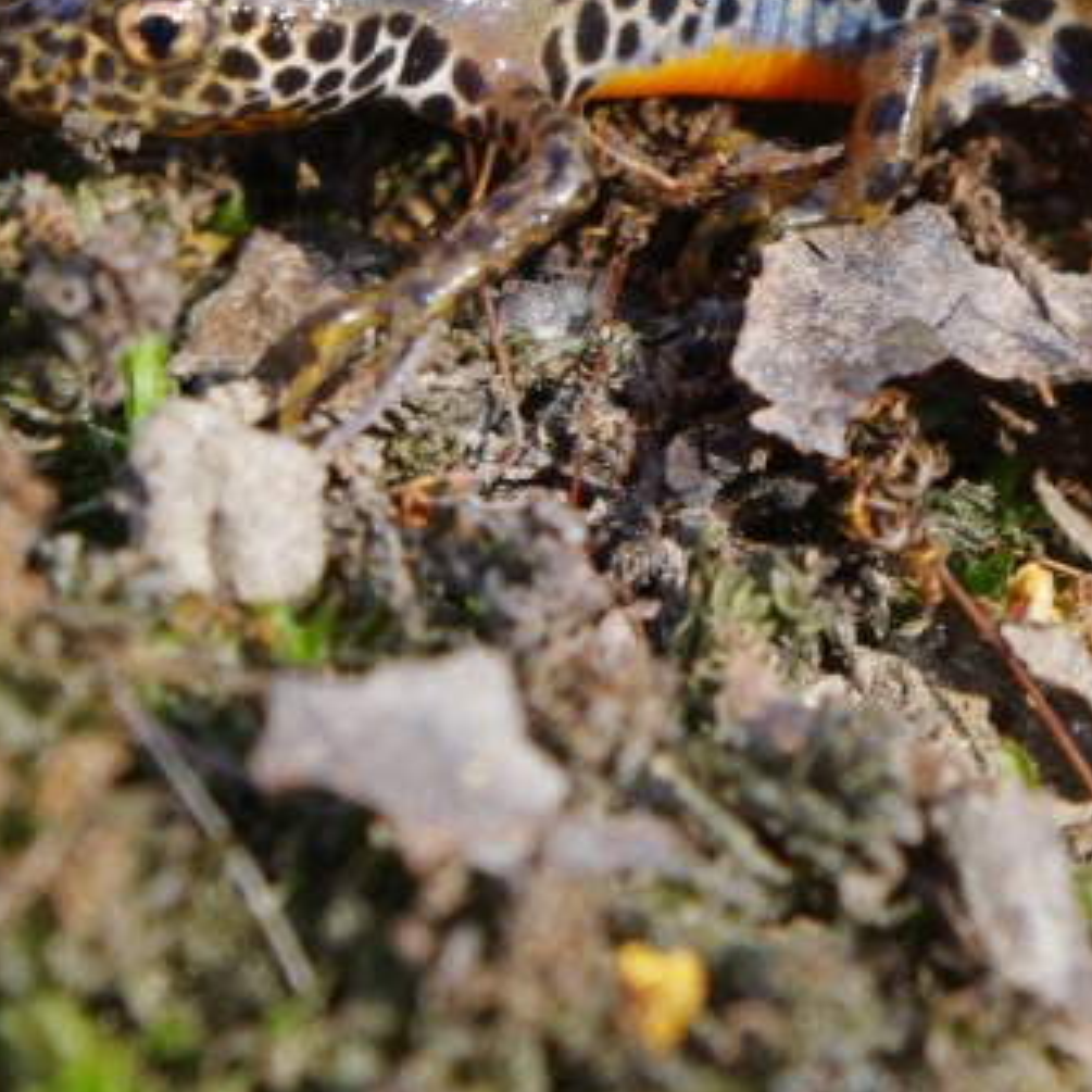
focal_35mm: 195
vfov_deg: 8.9
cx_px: 792
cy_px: 77
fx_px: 6960
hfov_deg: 9.0
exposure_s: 1/50
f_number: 10
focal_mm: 50
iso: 400
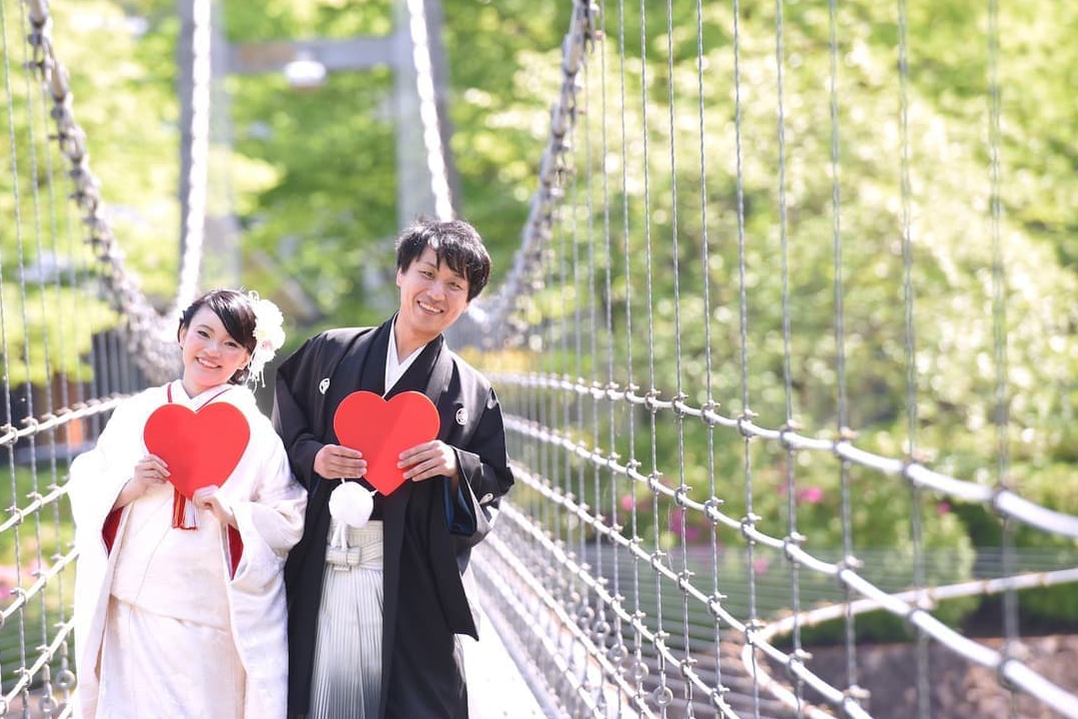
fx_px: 7997
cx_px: 410
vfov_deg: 5.1
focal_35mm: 267
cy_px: 284
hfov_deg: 7.7
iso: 400
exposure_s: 1/400
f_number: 5.6
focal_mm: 200
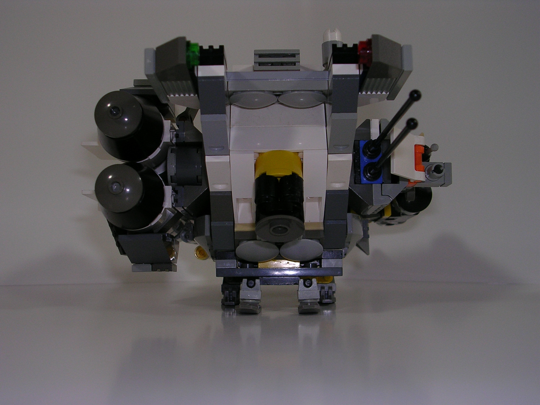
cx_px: 270
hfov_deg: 41.2
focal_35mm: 46
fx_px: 718
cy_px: 202
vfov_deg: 31.5
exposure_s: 1/60.1
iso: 50
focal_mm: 7.1
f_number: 3
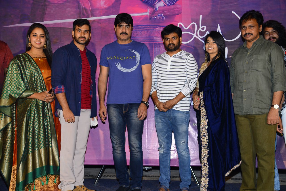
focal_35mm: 50
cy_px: 96
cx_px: 143
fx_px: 397
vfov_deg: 27.0
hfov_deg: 39.6
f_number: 4
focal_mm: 50
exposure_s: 1/125
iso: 500
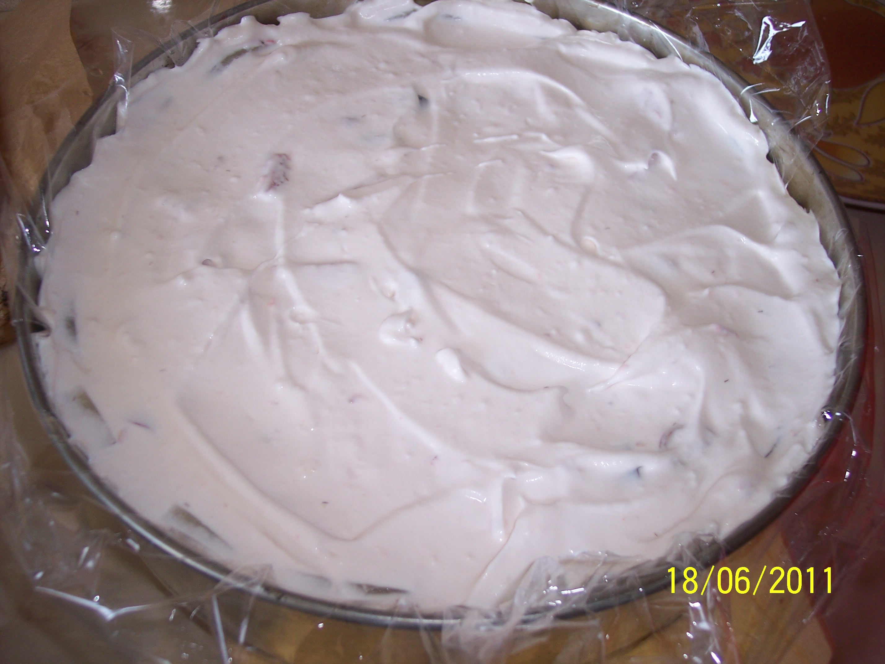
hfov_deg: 47.9
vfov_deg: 36.8
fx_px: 997
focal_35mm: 39
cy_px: 332
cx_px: 442
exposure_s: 1/60
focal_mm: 8
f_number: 2.8
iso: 100
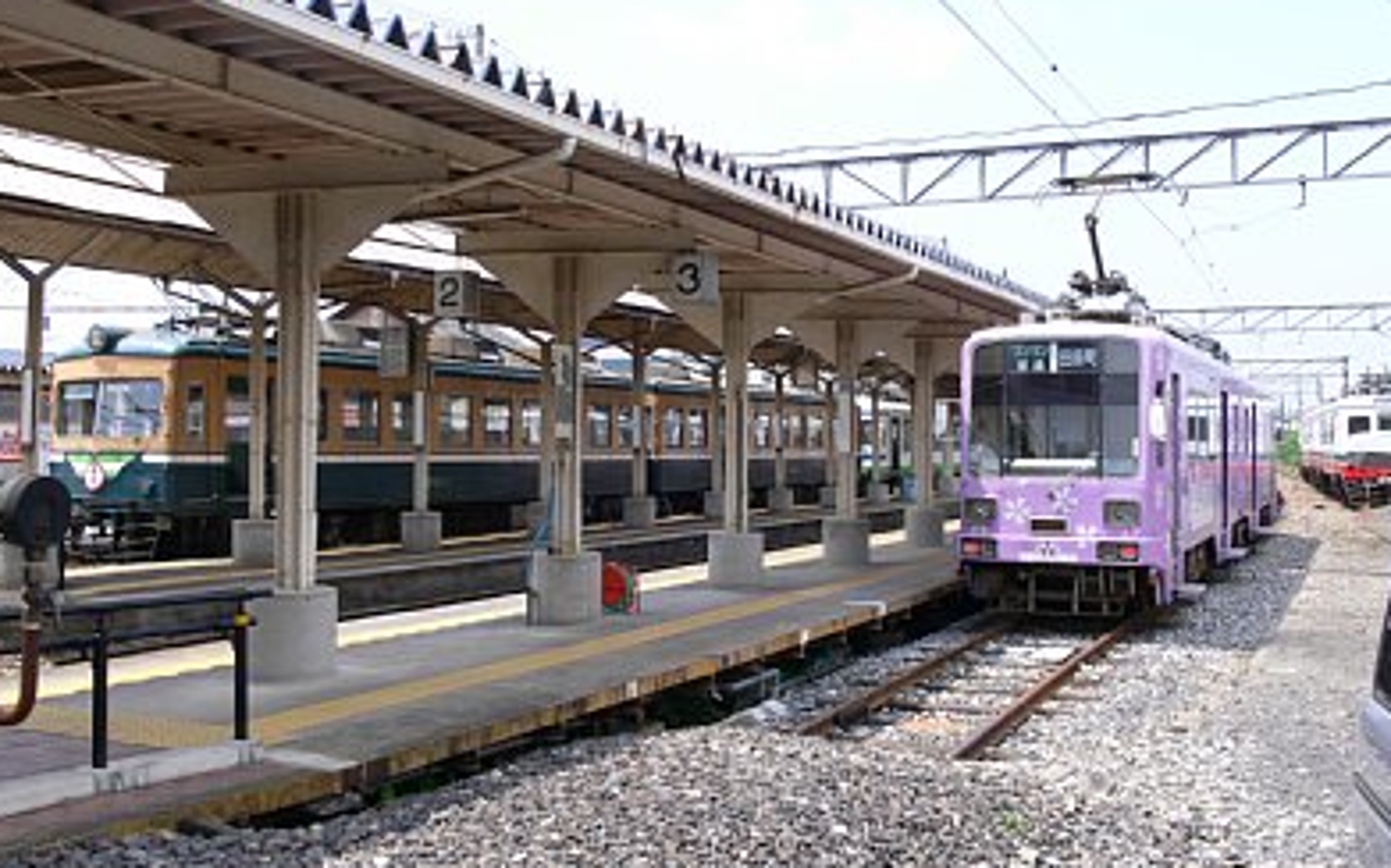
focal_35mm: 38
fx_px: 1440
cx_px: 690
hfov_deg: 51.6
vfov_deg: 33.5
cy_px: 370
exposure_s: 1/160
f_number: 5.6
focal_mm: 7.4
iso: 80
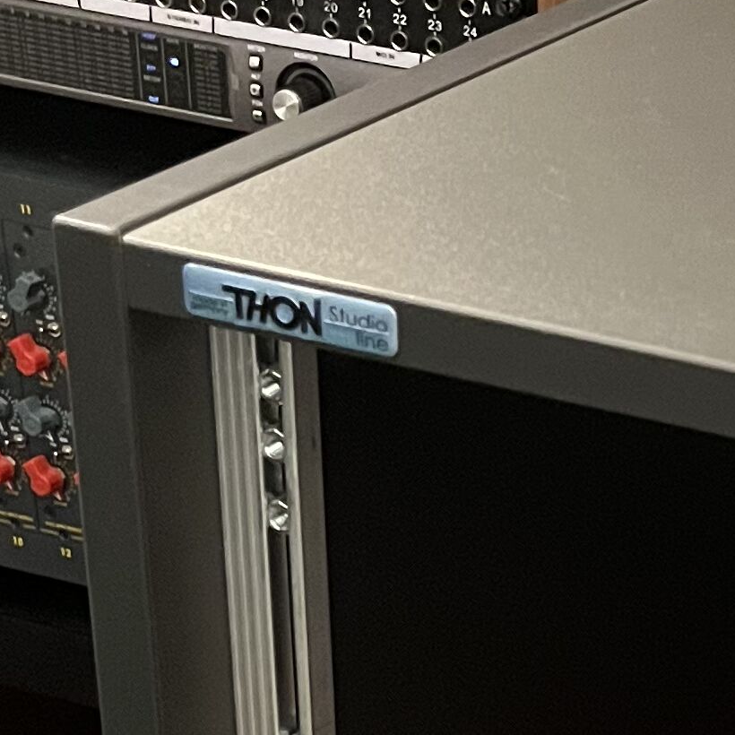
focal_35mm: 113
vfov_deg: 14.9
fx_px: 2715
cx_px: 1140
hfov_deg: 14.3
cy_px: 893
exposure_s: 1/25
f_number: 1.6
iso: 640
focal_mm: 5.1
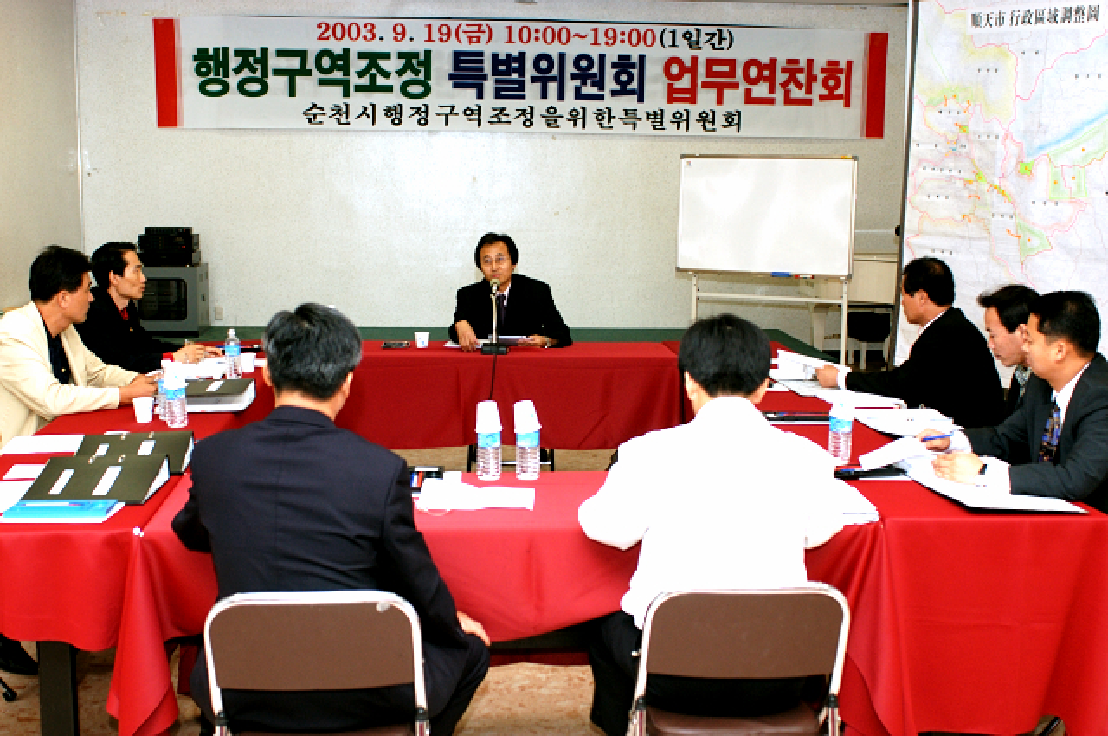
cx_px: 554
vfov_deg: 31.8
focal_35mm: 42
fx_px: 1291
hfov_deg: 46.5
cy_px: 368
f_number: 3.5
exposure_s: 1/60
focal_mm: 28
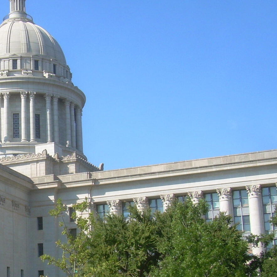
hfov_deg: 22.7
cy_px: 176
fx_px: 661
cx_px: -5
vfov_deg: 23.6
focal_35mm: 73
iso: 50
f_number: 4.6
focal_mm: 6.3
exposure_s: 1/324
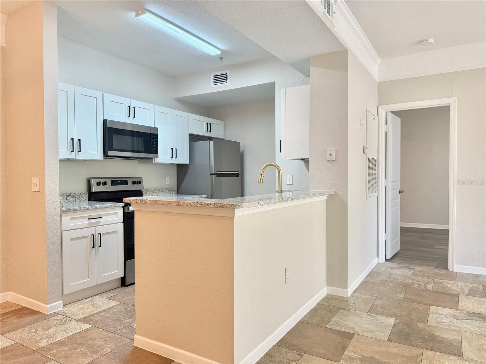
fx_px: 337
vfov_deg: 56.8
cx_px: 243
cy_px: 182
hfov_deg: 71.6
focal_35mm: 24
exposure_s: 1/214
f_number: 1.78
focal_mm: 6.76
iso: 200
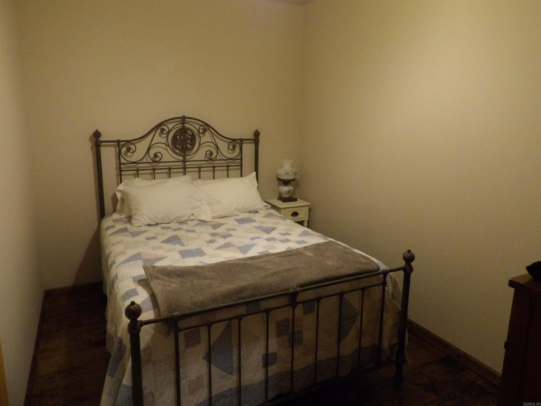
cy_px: 203
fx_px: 375
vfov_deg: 56.8
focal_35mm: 24
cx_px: 270
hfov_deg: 71.6
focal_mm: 4.3
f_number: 2.8
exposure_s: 1/60
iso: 800
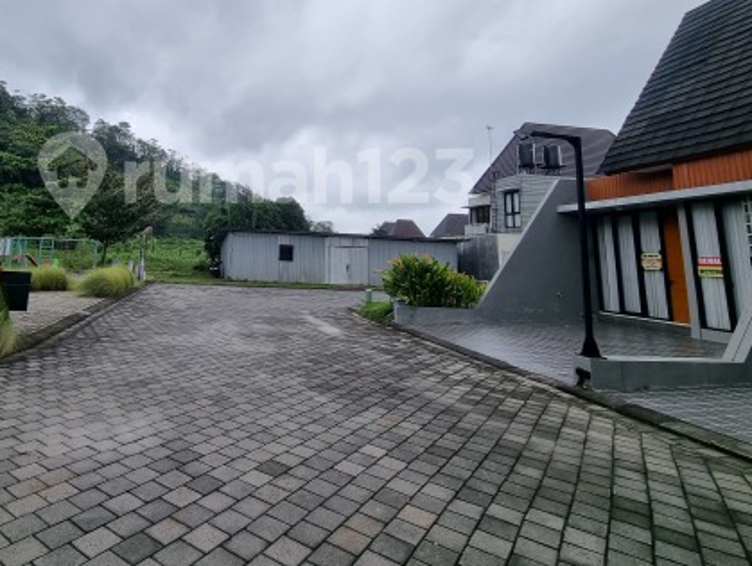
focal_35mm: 19
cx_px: 258
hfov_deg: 82.1
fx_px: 413
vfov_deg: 66.4
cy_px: 176
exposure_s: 1/542
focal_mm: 2.2
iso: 50
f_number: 2.2
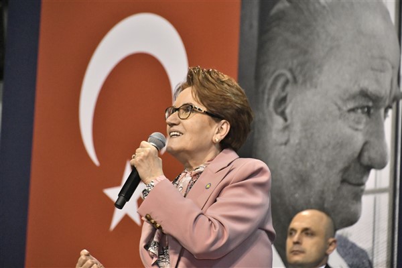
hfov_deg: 8.6
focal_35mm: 240
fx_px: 2680
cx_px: 201
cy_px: 134
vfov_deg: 5.7
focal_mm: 160
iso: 3200
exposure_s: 1/250
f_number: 6.7
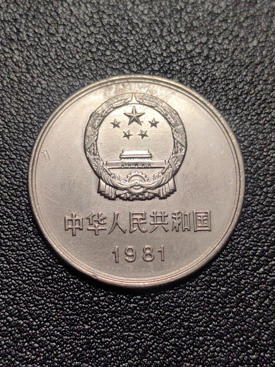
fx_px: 561
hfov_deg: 27.5
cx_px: 138
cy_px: 184
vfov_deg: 36.2
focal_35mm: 53
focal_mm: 5.75
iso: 50
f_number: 2
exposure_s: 1/403
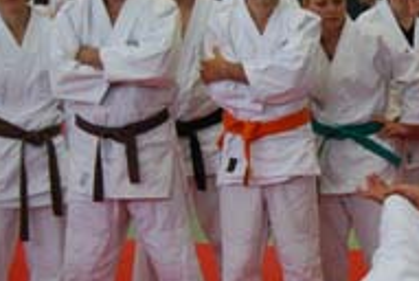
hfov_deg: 13.4
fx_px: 1760
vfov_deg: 9.1
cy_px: 213
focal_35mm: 151
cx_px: 399
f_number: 4.5
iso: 200
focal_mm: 32
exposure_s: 1/40
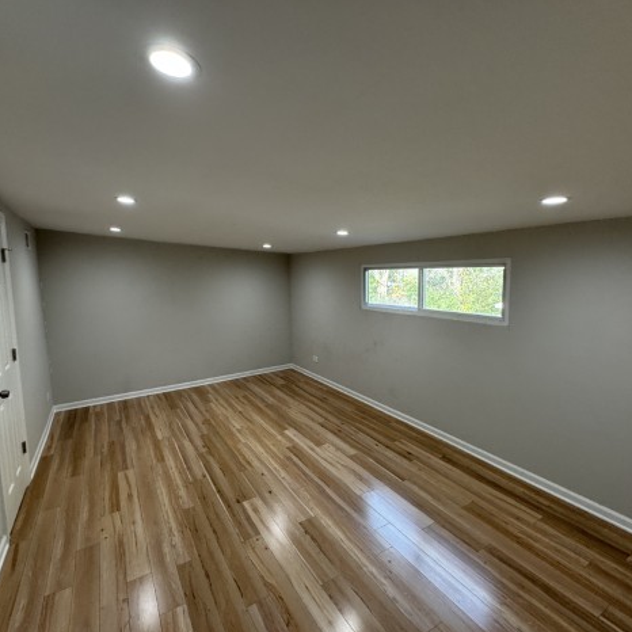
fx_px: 351
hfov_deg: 83.9
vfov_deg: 84.0
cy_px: 311
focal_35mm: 17
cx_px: 298
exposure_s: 1/120
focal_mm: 2.22
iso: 200
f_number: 2.2
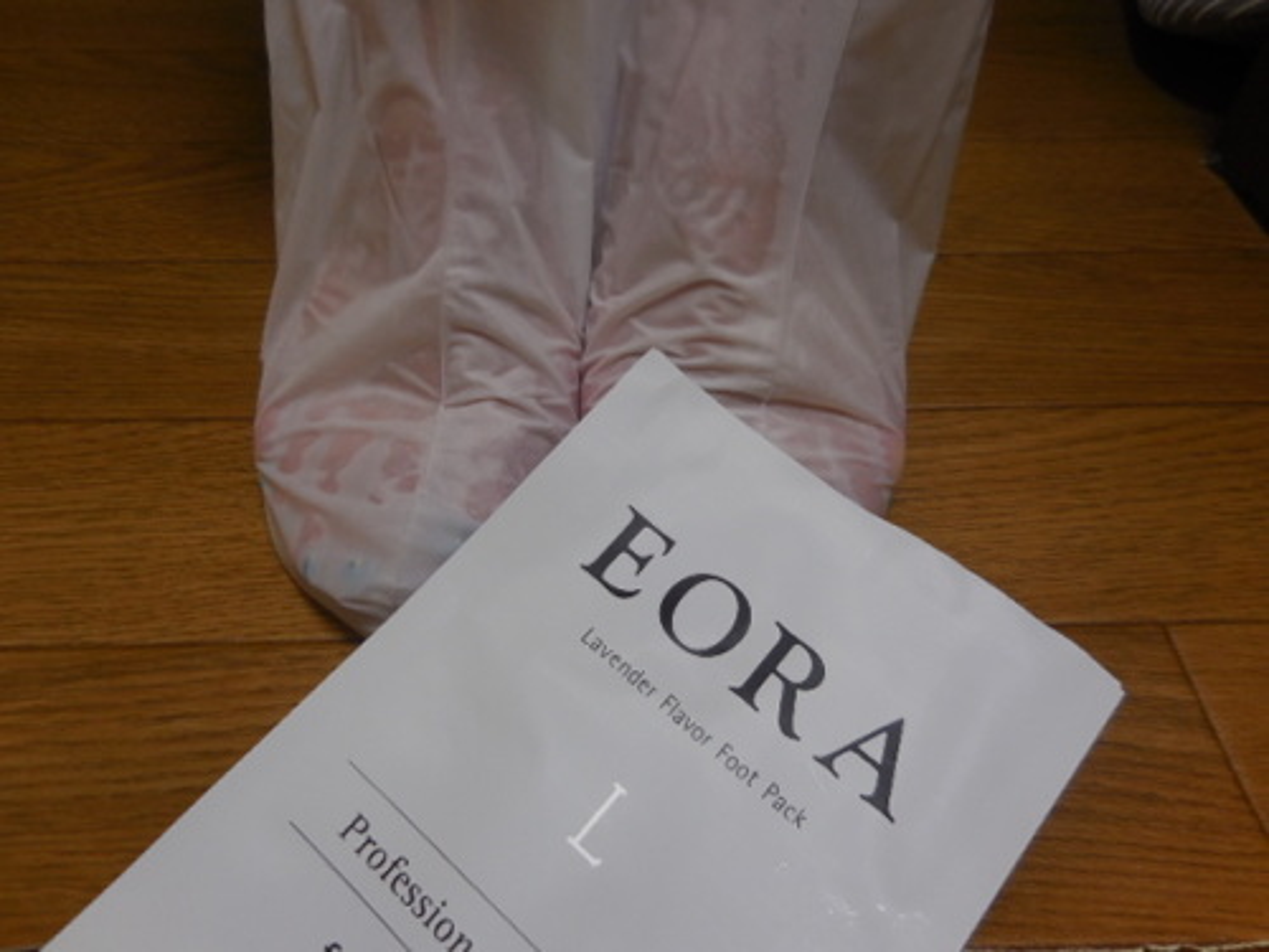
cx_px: 634
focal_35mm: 25
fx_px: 916
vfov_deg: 54.9
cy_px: 476
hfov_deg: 69.4
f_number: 3.3
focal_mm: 4.5
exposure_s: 1/30
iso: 125
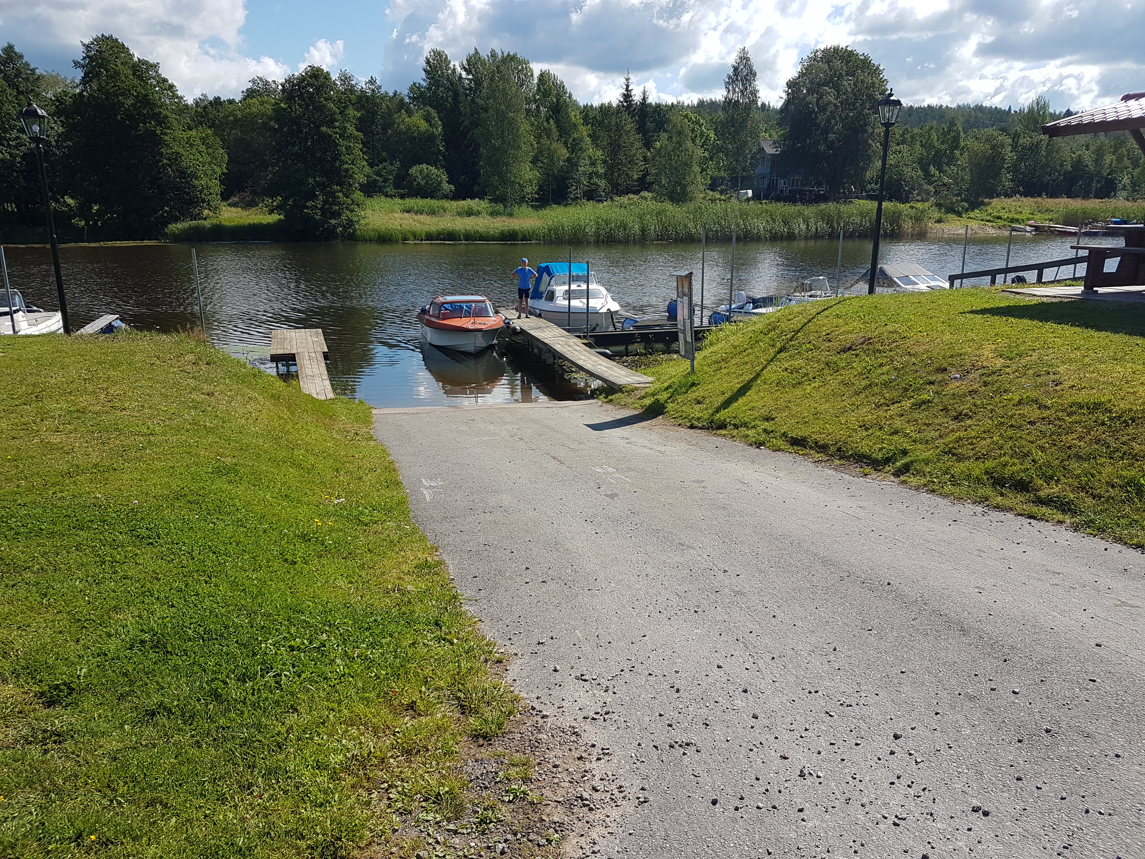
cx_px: 572
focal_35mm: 26
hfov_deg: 67.3
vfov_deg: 53.1
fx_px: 860
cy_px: 430
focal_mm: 4.2
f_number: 1.7
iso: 40
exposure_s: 1/2200
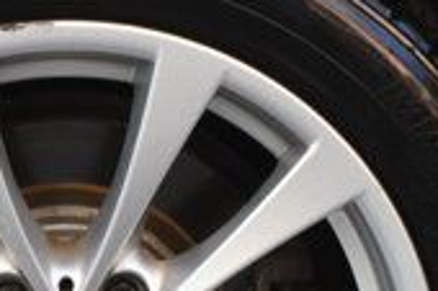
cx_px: 33
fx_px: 6734
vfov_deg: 2.5
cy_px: 323
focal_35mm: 554
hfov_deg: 3.7
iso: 400
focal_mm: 98
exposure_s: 1/250
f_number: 5
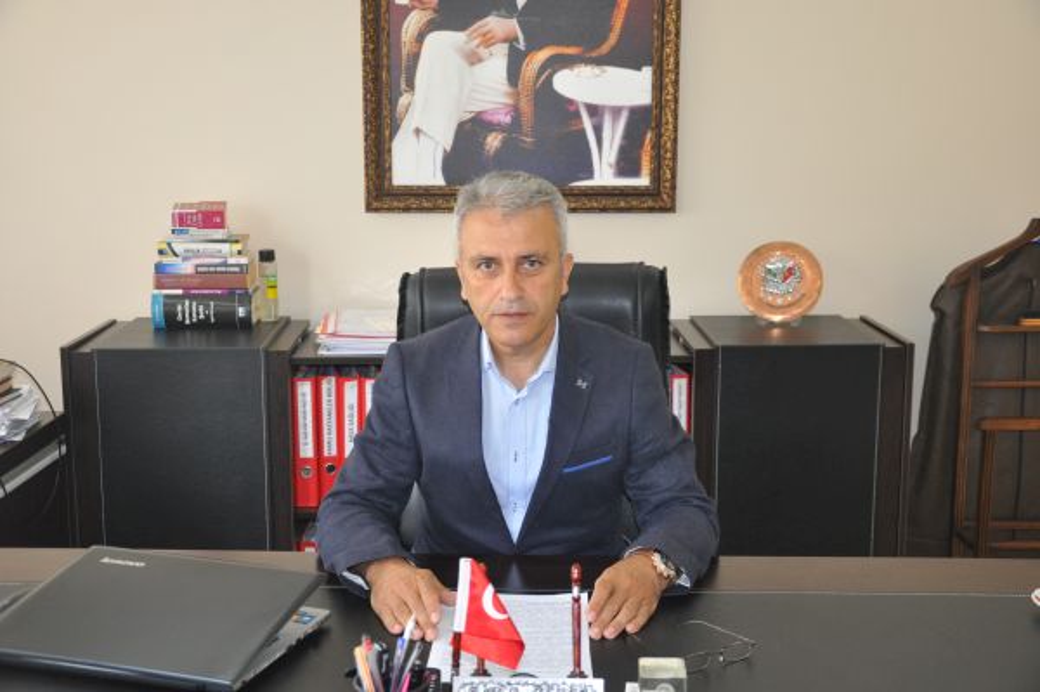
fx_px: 1299
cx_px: 520
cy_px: 346
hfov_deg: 43.6
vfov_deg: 29.8
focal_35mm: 45
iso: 800
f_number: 4.2
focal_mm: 30
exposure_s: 1/60
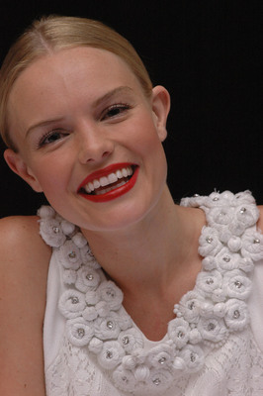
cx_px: 132
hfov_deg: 7.3
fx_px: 2058
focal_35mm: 188
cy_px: 198
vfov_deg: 11.0
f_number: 10
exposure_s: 1/400
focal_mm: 125
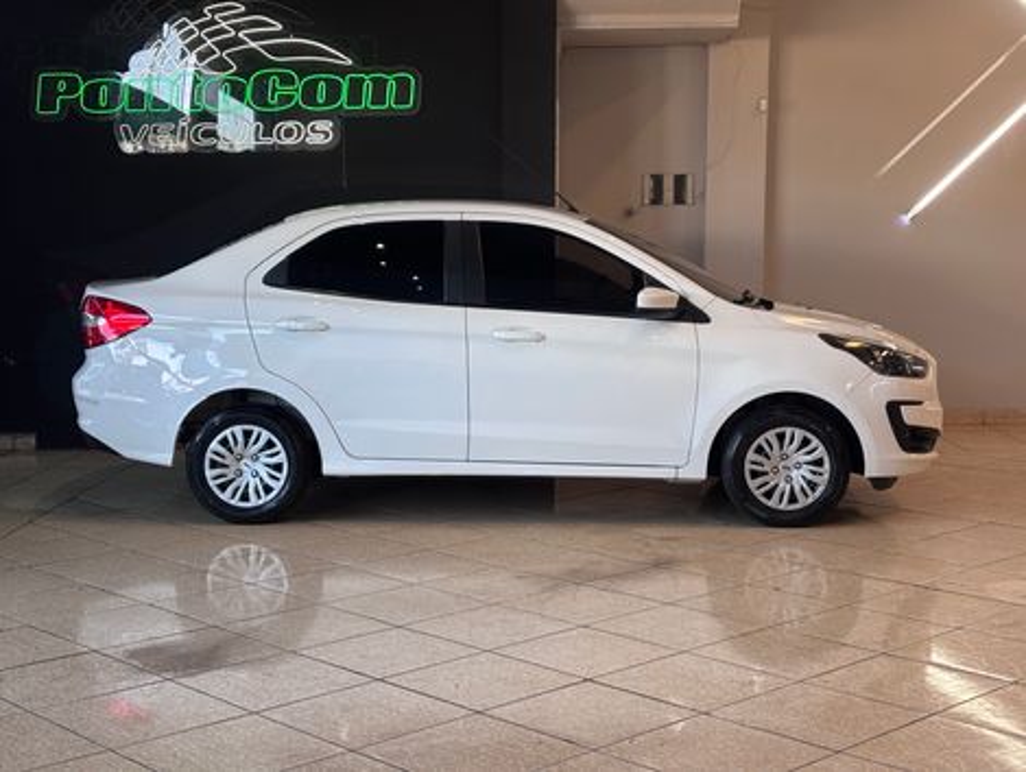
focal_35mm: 52
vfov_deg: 28.1
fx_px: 1544
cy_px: 386
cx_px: 513
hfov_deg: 36.8
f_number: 1.6
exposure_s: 1/60
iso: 50
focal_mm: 5.96
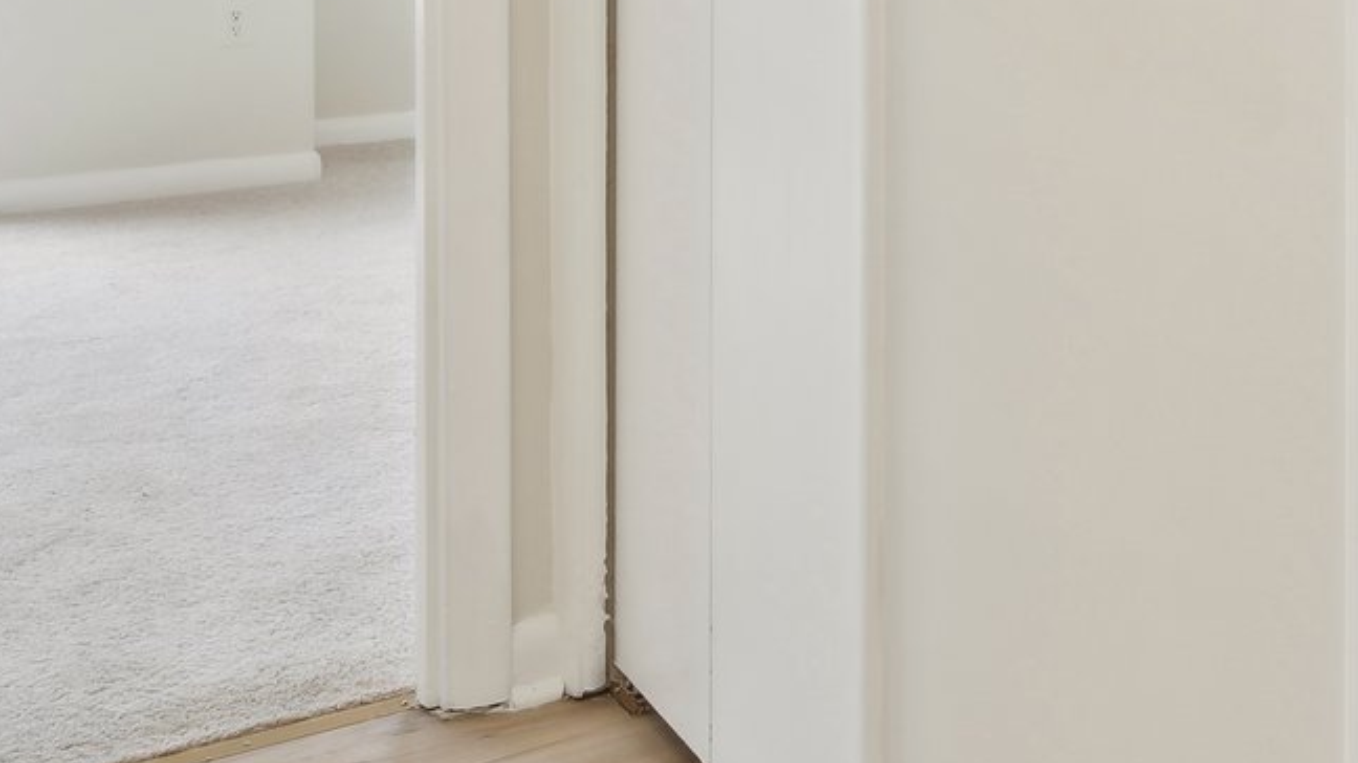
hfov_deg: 34.9
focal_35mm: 55
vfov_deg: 20.6
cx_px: 1327
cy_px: -146
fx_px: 1967
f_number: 7.1
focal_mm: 16.5
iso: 200
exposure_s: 1/15
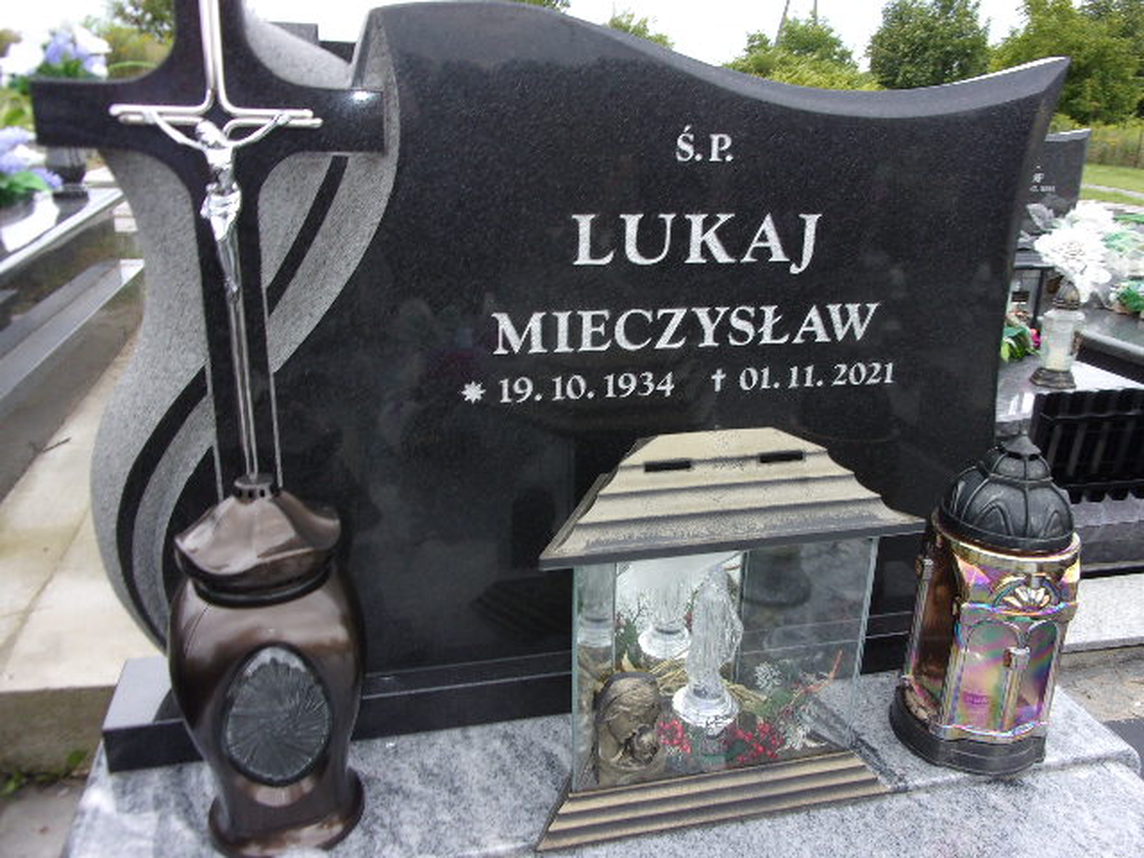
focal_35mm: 28
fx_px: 925
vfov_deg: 49.7
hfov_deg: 63.4
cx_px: 572
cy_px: 429
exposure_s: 1/150
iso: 80
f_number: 3.9
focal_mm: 5.1
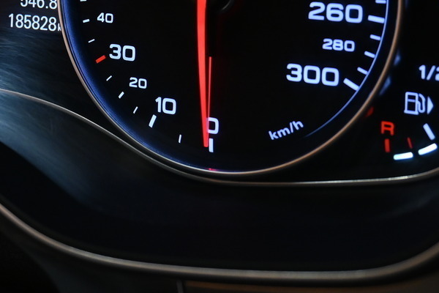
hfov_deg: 24.0
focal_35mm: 81
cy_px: -73
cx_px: 7
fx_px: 988
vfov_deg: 16.1
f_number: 4
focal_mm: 20
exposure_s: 1/100
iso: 1000
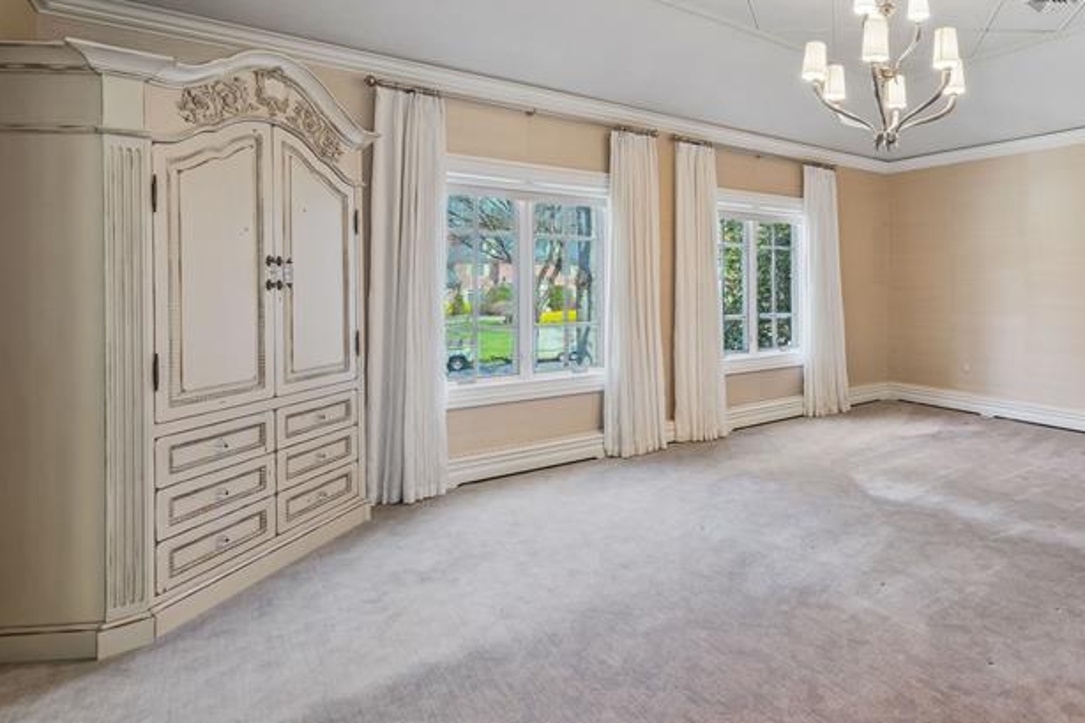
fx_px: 603
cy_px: 278
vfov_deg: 61.2
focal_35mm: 20
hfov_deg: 76.2
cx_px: 845
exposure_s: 1/13
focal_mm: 8
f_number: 8
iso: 640
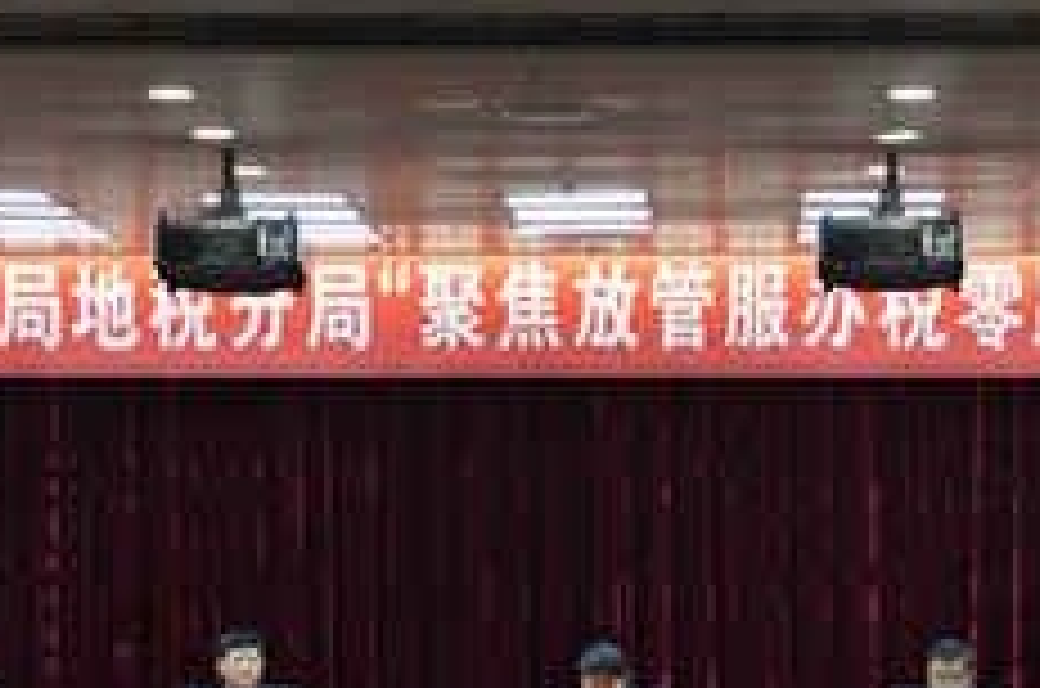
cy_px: 796
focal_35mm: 167
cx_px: 630
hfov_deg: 12.3
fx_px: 4814
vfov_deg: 8.1
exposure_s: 1/100
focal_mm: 70
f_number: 4.5
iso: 1600
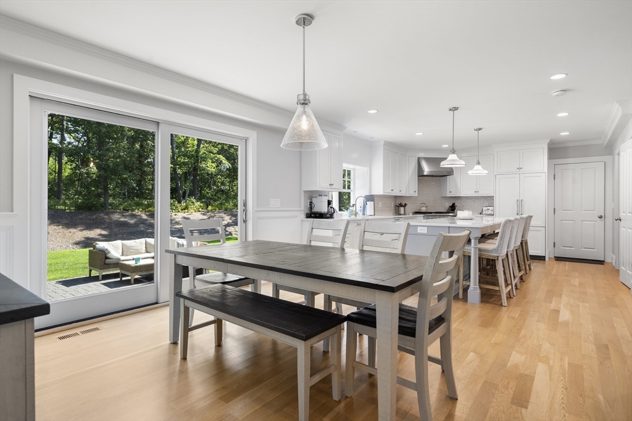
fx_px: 316
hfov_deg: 90.0
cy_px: 210
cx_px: 316
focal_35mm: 18
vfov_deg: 67.4
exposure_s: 1/6
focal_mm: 18
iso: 320
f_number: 7.1
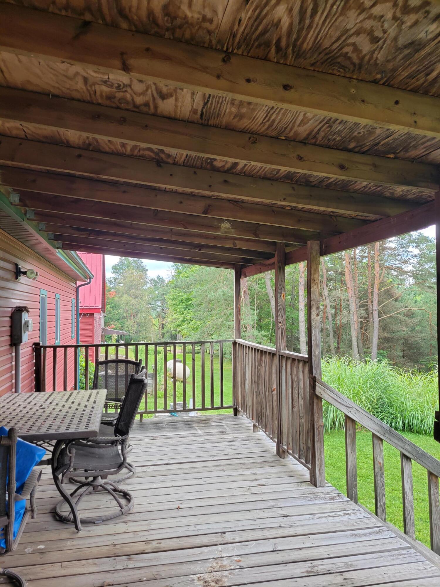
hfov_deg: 53.1
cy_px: 294
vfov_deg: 67.3
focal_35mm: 26
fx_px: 441
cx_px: 220
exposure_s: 1/119
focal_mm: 5.4
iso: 50
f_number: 1.8
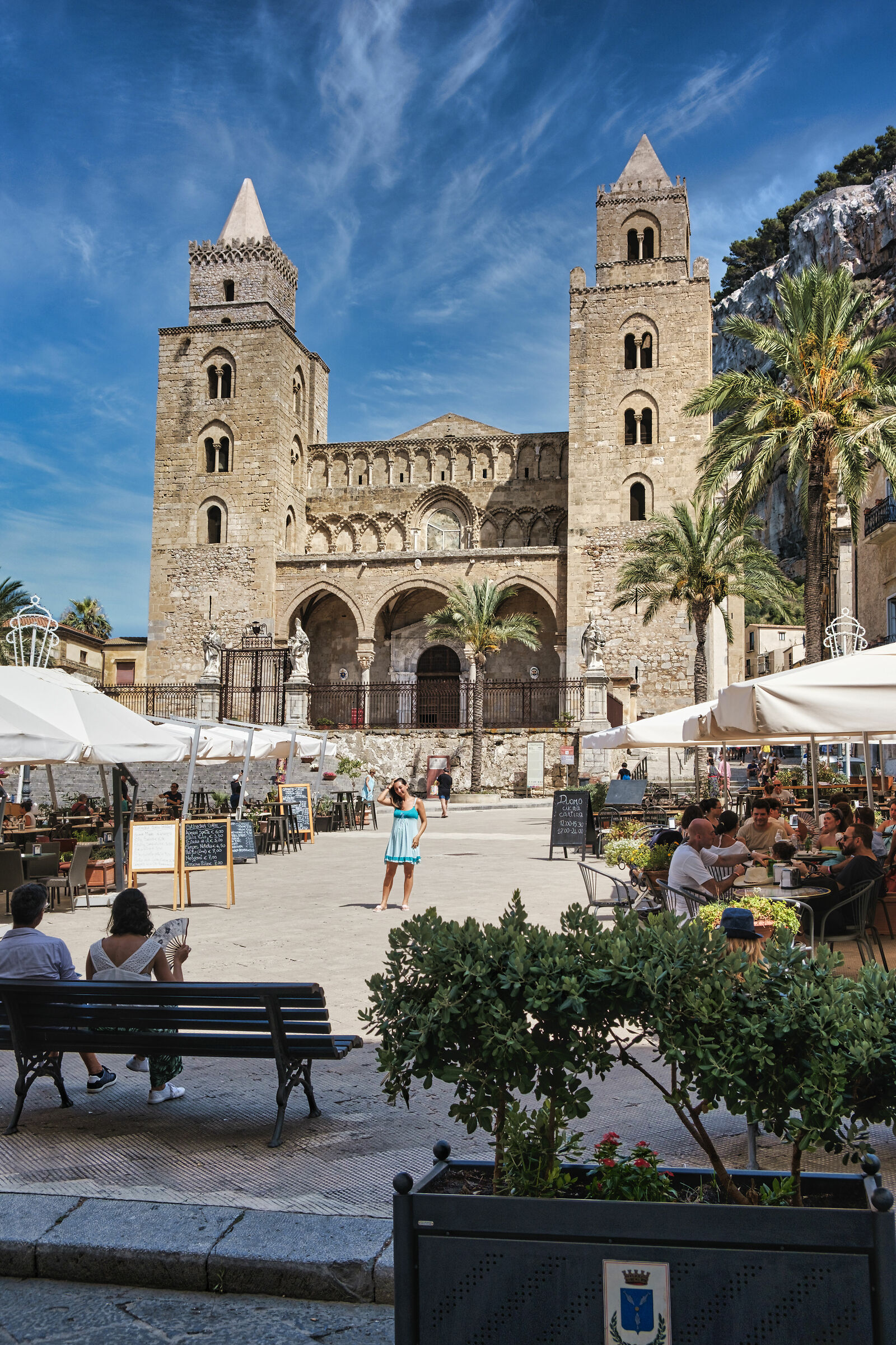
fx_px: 1232
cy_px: 672
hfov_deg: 40.0
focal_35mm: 33
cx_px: 448
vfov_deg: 57.2
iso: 160
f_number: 6.4
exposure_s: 1/420
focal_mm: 22.3
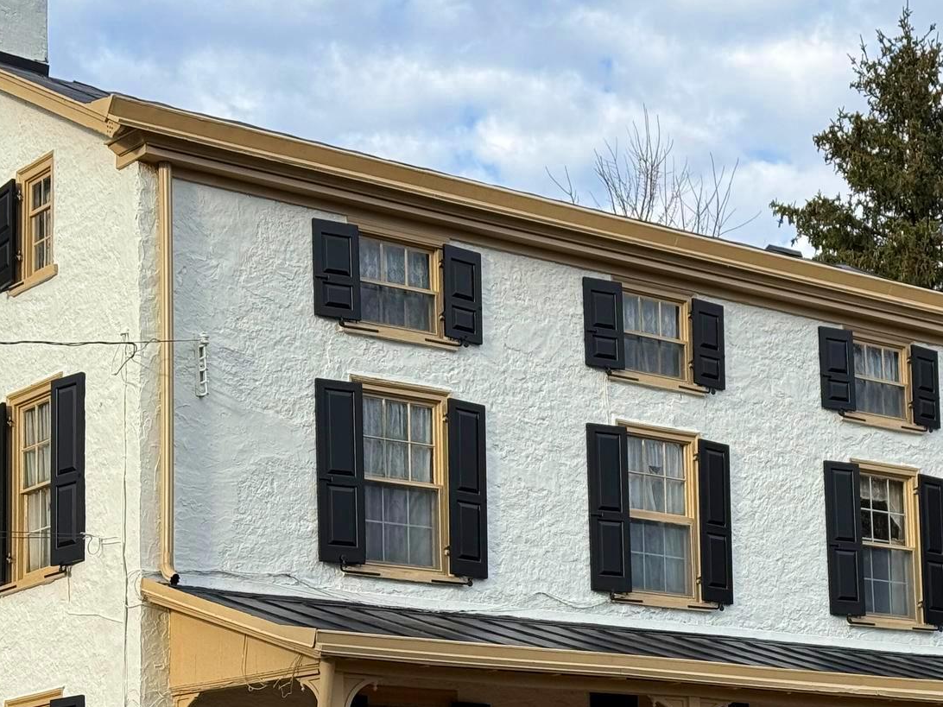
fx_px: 2452
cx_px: 722
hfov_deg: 21.6
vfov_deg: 16.2
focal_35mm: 90
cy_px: 620
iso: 64
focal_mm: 6.76
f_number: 1.78
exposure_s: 1/1307
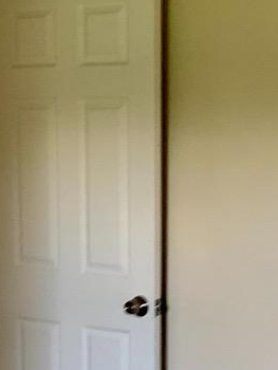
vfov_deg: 17.0
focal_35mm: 114
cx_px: 180
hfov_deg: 13.0
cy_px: 347
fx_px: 1219
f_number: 1.8
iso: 125
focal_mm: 4.25
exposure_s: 1/60
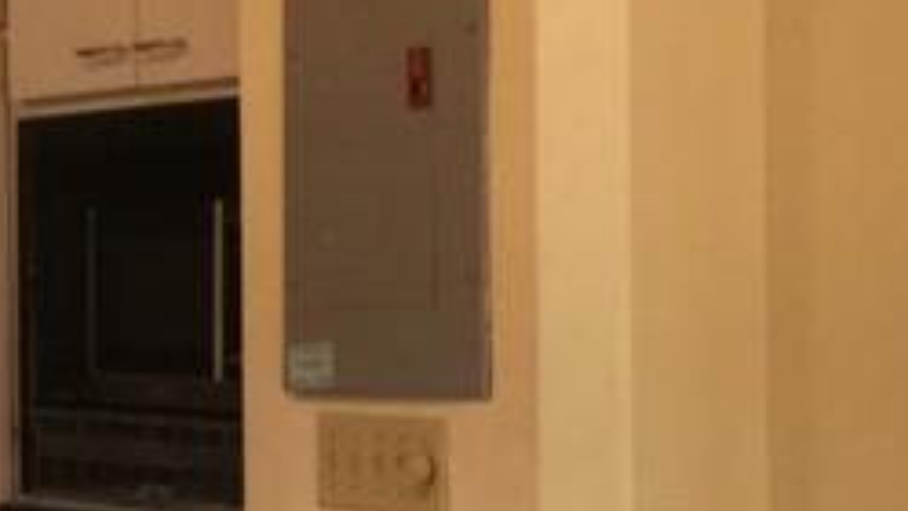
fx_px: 3130
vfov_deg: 9.3
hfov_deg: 15.8
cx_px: -215
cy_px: 369
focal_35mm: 130
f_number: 2.2
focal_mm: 4.15
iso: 64
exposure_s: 1/33
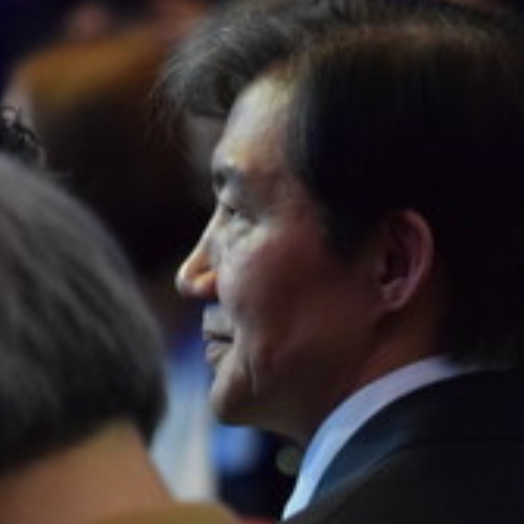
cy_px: 351
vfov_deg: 1.7
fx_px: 17160
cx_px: 405
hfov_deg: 1.7
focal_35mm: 1002
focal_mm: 220
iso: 5000
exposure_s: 1/100
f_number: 5.3
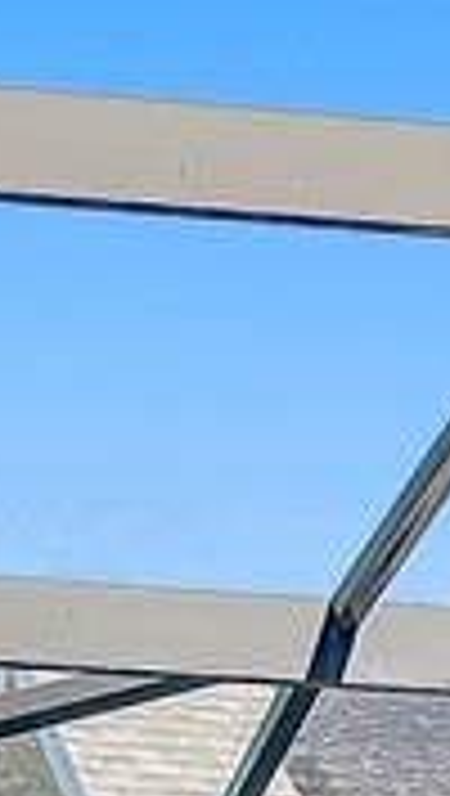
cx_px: 828
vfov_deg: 7.6
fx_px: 5412
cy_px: 2154
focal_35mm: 256
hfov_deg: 4.7
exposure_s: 1/943
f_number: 1.6
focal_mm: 5.96
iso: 50
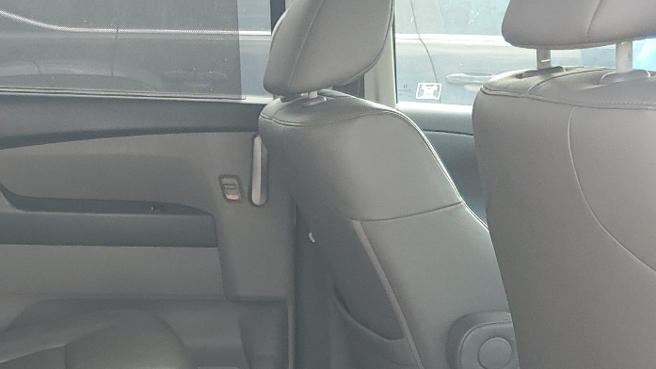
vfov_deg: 17.4
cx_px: 159
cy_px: 473
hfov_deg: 31.7
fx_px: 1131
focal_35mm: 65
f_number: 1.5
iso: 50
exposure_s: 1/179
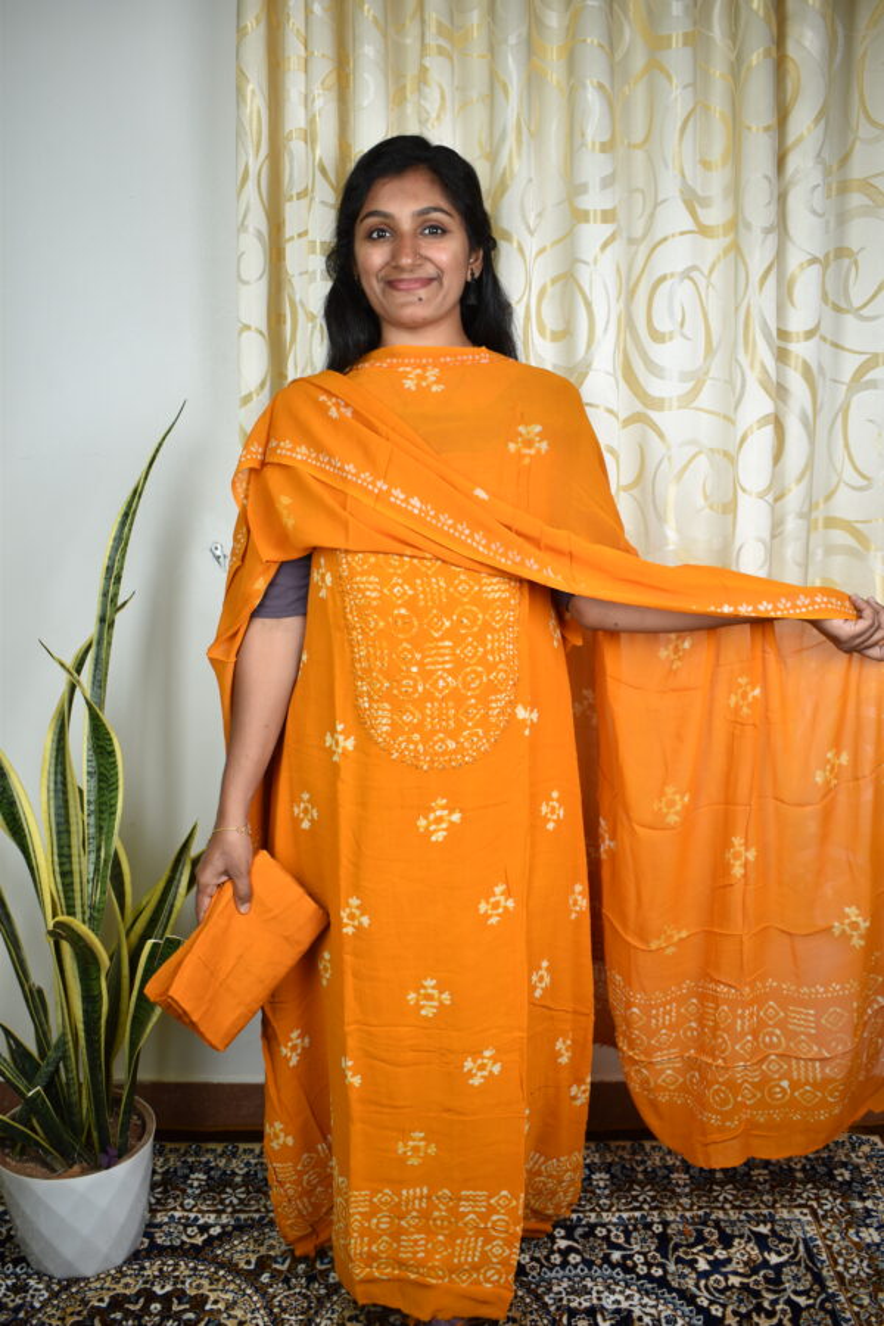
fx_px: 1215
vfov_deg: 57.2
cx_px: 442
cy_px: 663
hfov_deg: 40.0
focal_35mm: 33
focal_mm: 22
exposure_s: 1/60
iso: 200
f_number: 4
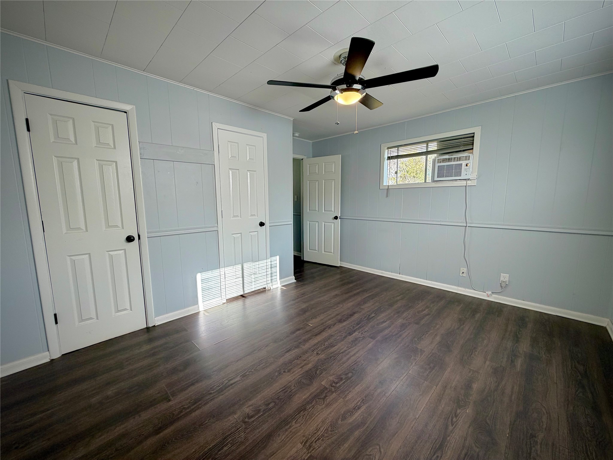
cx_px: 306
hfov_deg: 102.1
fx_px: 248
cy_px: 230
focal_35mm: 14
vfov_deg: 85.7
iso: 80
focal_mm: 2.22
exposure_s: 1/120
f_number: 2.2
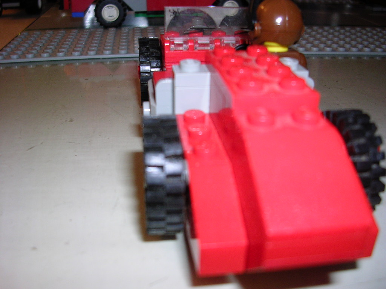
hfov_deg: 49.0
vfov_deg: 37.7
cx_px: 193
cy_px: 144
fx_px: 424
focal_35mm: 38
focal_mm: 5.8
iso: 50
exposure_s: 1/60.1
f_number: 2.8
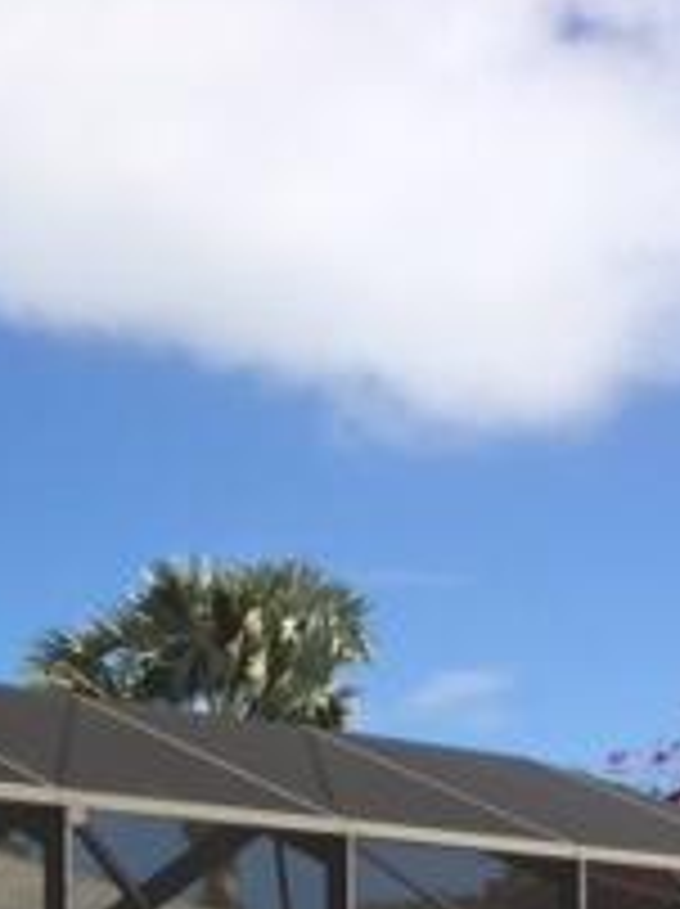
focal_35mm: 92
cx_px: -387
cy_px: 1022
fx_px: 2415
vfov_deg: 20.3
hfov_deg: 14.7
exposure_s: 1/2564
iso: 32
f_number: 2.2
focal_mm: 4.15
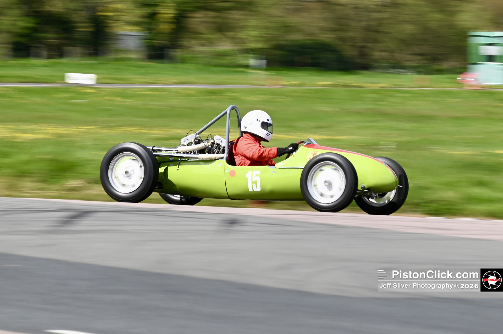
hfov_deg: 11.1
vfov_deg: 7.4
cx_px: 252
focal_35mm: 185
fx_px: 2583
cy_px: 167
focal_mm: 185
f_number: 14
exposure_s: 1/100
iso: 100
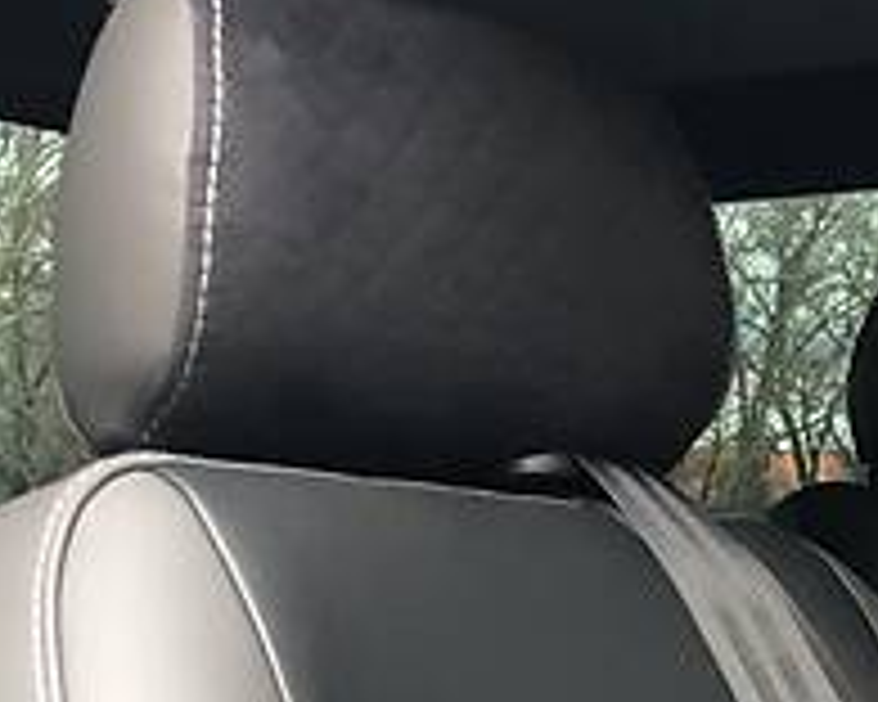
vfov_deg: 13.1
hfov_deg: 15.2
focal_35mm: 112
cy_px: 1012
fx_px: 2910
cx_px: 1504
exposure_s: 1/15
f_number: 1.8
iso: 80
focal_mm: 4
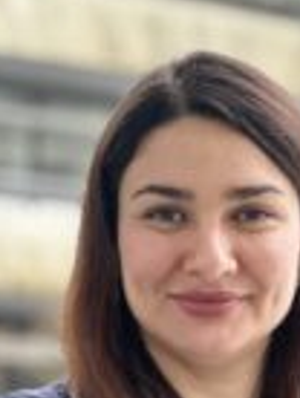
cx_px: 260
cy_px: 352
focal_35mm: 223
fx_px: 2569
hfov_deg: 6.7
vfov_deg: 8.8
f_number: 2.8
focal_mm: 9
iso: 160
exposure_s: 1/121
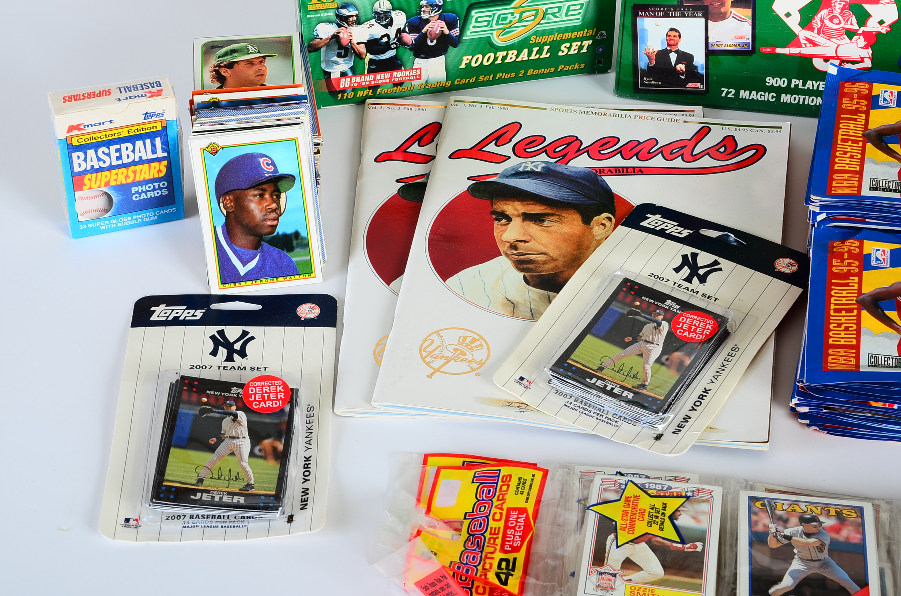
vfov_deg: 14.6
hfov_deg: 22.0
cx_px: 450
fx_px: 2323
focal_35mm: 93
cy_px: 298
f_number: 14
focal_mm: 62
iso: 100
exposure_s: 1/160
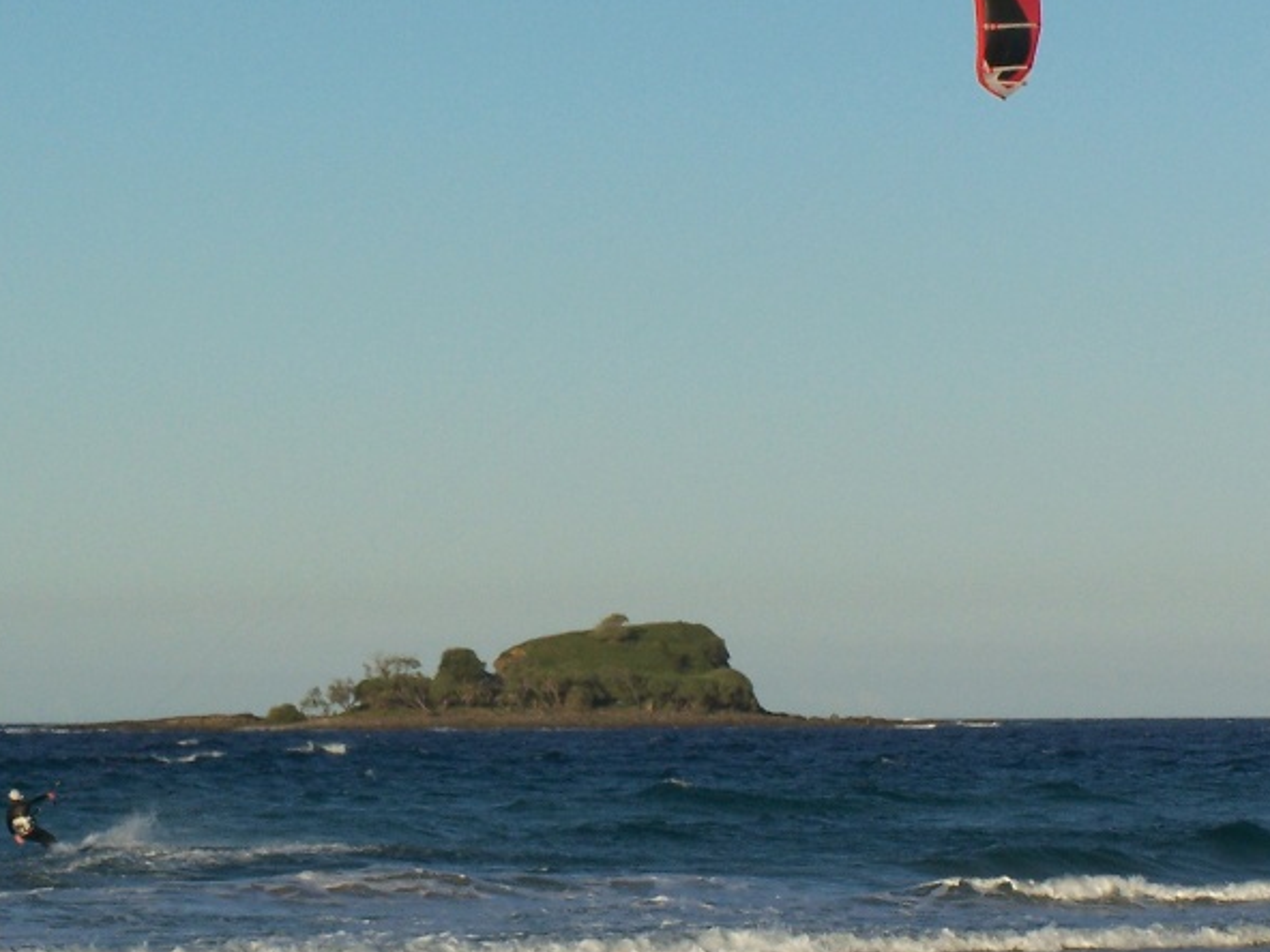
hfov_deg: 13.9
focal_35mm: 142
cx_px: 629
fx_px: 5210
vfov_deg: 10.4
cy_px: 489
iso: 80
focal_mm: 17.5
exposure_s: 1/800
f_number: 4.5
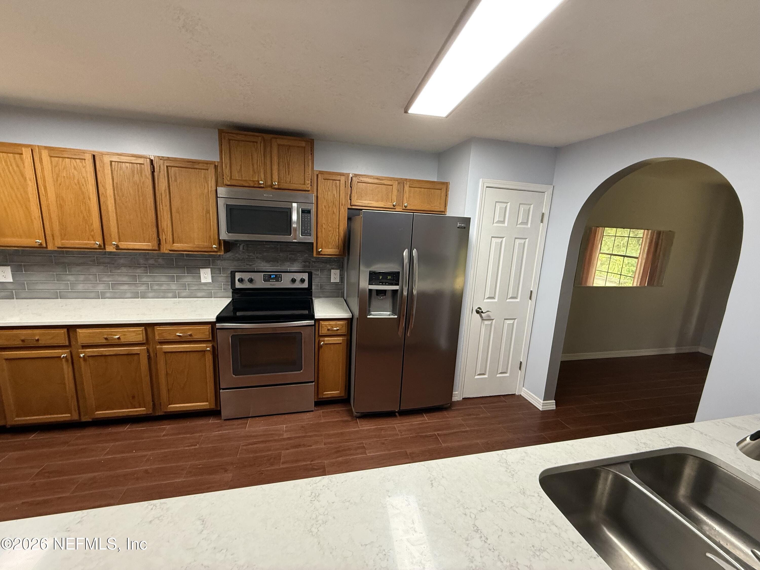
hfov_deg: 102.1
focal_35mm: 14
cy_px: 285
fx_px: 307
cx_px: 380
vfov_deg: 85.7
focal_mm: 2.22
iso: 320
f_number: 2.2
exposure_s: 1/60
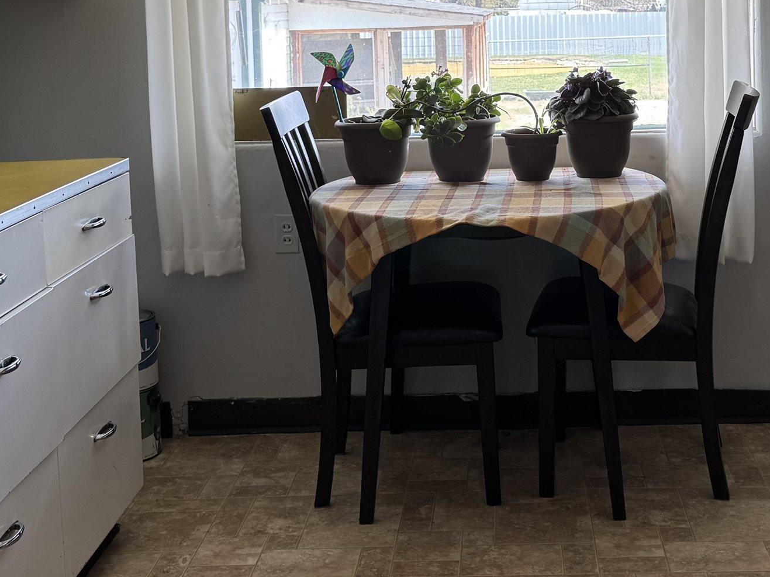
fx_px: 1245
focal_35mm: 56
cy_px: 96
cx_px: 492
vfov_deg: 25.5
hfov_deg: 34.1
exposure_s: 1/134
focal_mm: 6.76
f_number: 1.78
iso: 50
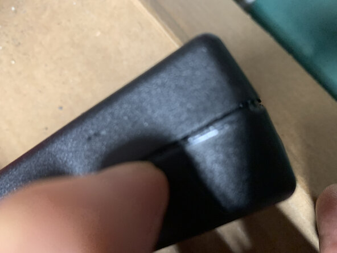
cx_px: 168
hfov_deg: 67.3
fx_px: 253
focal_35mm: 26
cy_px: 126
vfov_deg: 53.1
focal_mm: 4.25
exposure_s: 1/40
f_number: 1.8
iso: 320
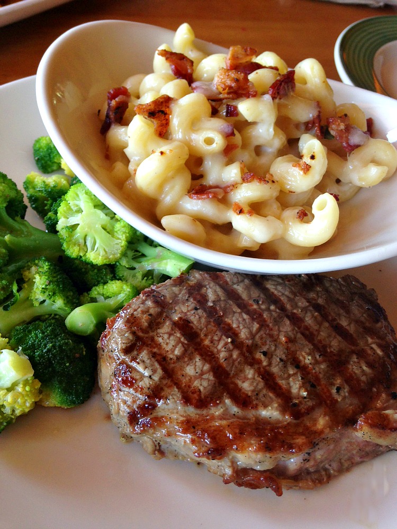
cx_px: 198
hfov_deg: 42.9
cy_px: 264
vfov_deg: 55.4
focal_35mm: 33
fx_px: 505
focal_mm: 4.12
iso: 50
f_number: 2.4
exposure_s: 1/30
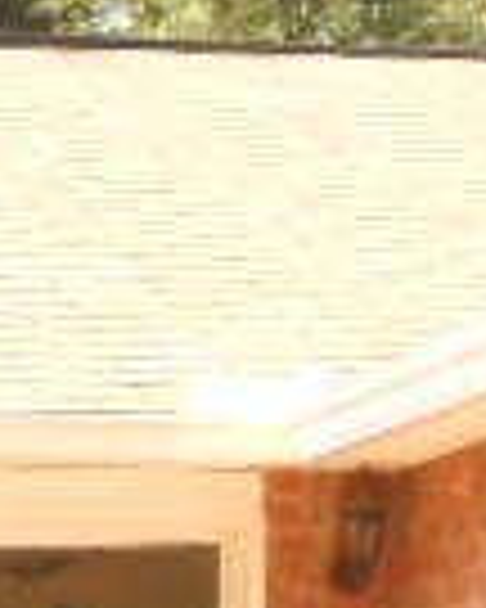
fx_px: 3650
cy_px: 1072
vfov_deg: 9.1
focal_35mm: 203
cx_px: -688
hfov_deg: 7.2
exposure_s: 1/100
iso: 80
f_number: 4.5
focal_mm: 7.8
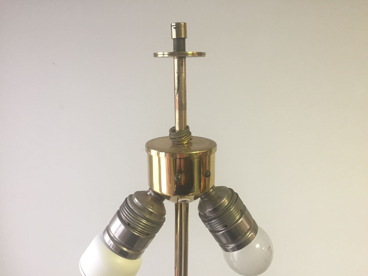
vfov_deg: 48.2
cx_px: 184
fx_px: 308
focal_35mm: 29
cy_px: 138
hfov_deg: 61.7
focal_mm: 4.15
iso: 160
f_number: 2.2
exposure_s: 1/33
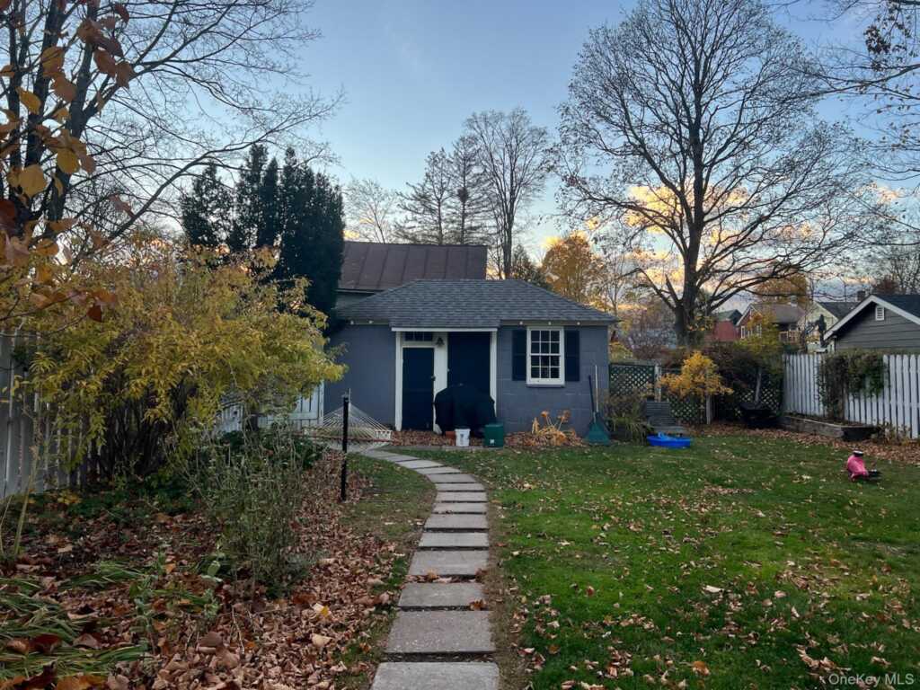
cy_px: 345
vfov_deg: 53.1
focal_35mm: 26
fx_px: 691
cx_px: 460
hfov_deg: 67.3
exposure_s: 1/601
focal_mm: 5.7
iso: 50
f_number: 1.5
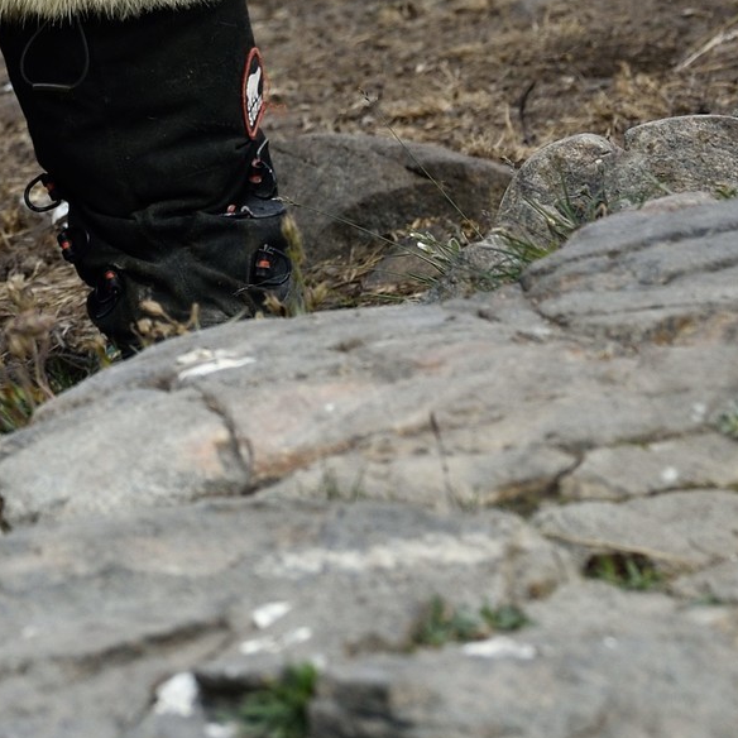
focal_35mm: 419
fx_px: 10106
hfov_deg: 4.2
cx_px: -47
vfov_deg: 4.1
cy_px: -722
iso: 400
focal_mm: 120
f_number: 6.3
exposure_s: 1/640
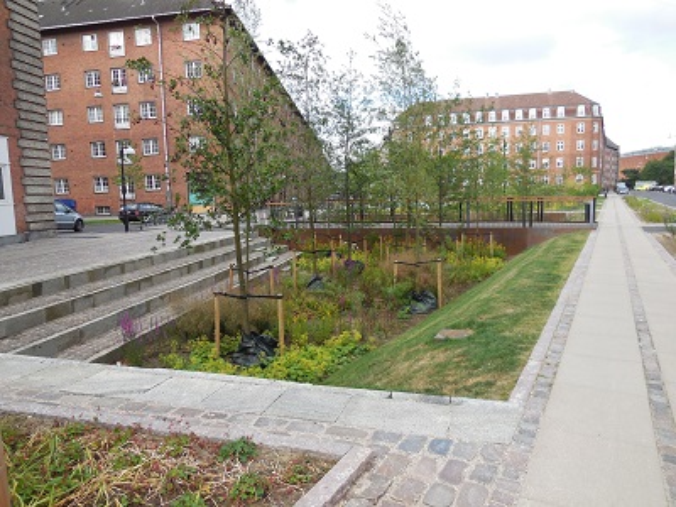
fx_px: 488
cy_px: 254
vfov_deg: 54.9
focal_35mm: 25
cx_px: 338
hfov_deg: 69.4
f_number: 3.1
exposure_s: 1/400
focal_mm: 4.5
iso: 125
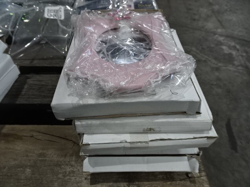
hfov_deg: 71.6
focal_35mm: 24
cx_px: 125
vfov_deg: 56.8
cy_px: 94
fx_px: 173
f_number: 3.5
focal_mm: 4.1
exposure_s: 1/30
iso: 160
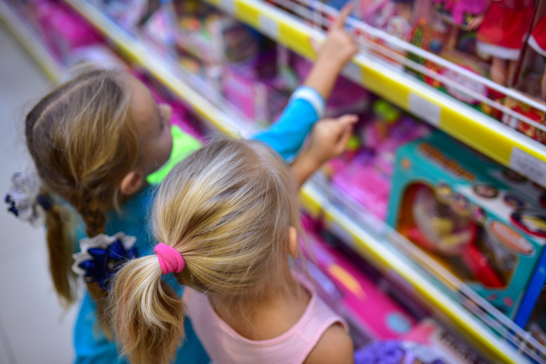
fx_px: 531
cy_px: 182
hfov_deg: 54.4
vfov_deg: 37.9
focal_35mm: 35
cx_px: 273
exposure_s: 1/160
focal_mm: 35
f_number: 2
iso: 560
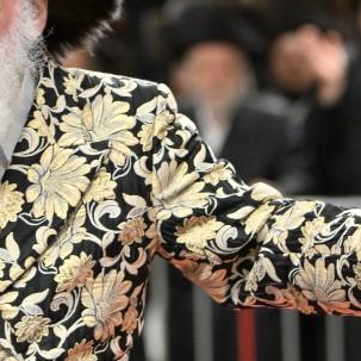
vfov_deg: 5.5
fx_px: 3728
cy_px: 123
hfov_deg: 5.5
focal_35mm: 316
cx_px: -56
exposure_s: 1/200
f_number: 2.8
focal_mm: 110
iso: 1000
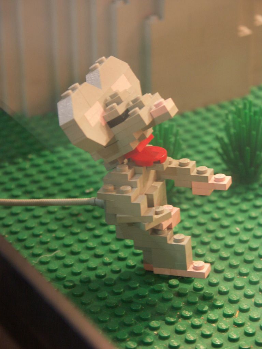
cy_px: 174
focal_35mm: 147
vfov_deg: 13.4
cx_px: 131
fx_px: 1483
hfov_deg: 10.1
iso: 200
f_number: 3.2
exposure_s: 1/6
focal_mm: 37.44
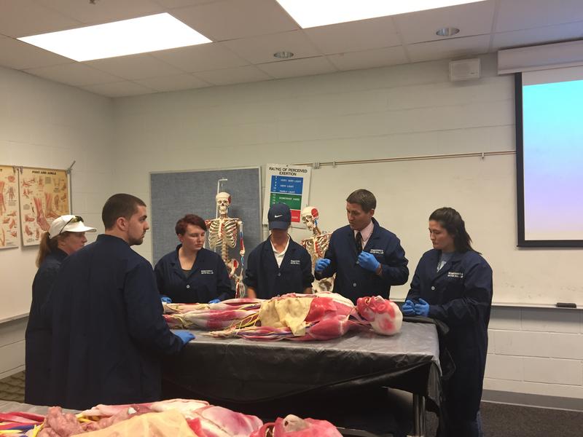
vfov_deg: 48.2
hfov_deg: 61.7
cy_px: 218
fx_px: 488
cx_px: 292
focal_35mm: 29
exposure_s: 1/30
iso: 50
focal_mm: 4.15
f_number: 2.2
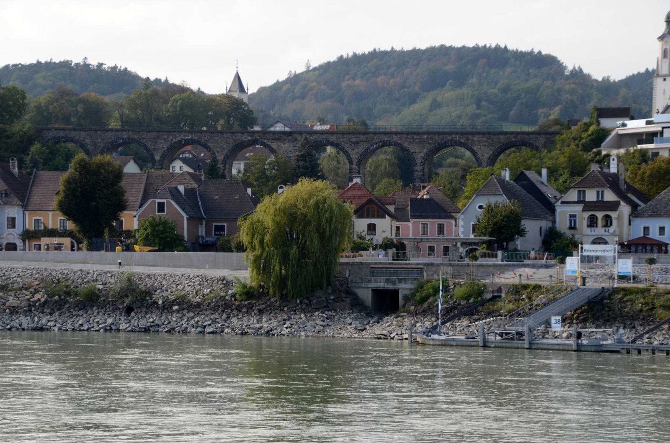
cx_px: 335
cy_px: 222
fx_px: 2089
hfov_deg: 18.2
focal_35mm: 112
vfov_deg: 12.1
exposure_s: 1/640
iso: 400
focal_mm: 75
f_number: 6.3
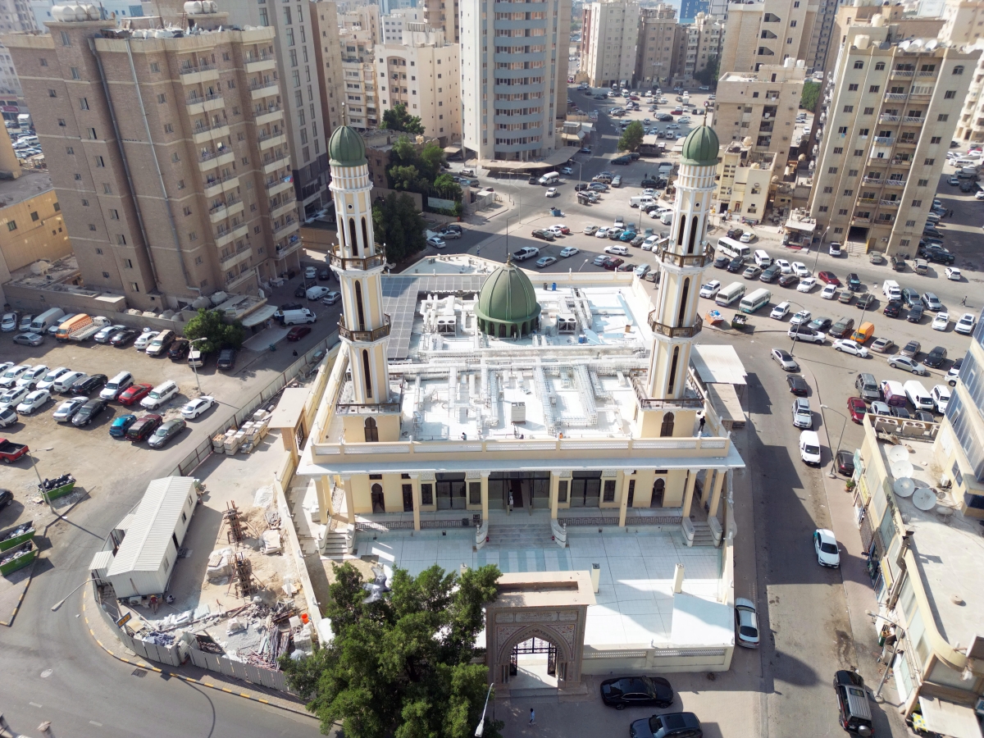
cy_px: 369
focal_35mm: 24
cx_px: 492
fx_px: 682
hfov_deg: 71.6
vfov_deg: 56.8
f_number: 1.7
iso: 200
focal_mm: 6.72
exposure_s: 1/2500
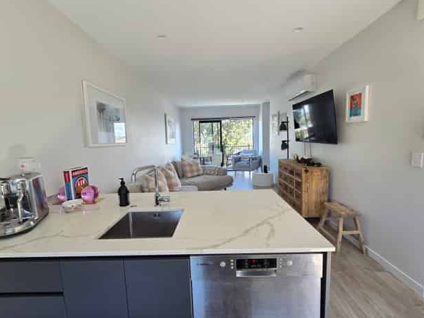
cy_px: 159
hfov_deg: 102.1
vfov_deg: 85.7
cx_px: 210
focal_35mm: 14
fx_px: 171
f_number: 2.2
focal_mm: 2.2
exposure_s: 1/100
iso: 125
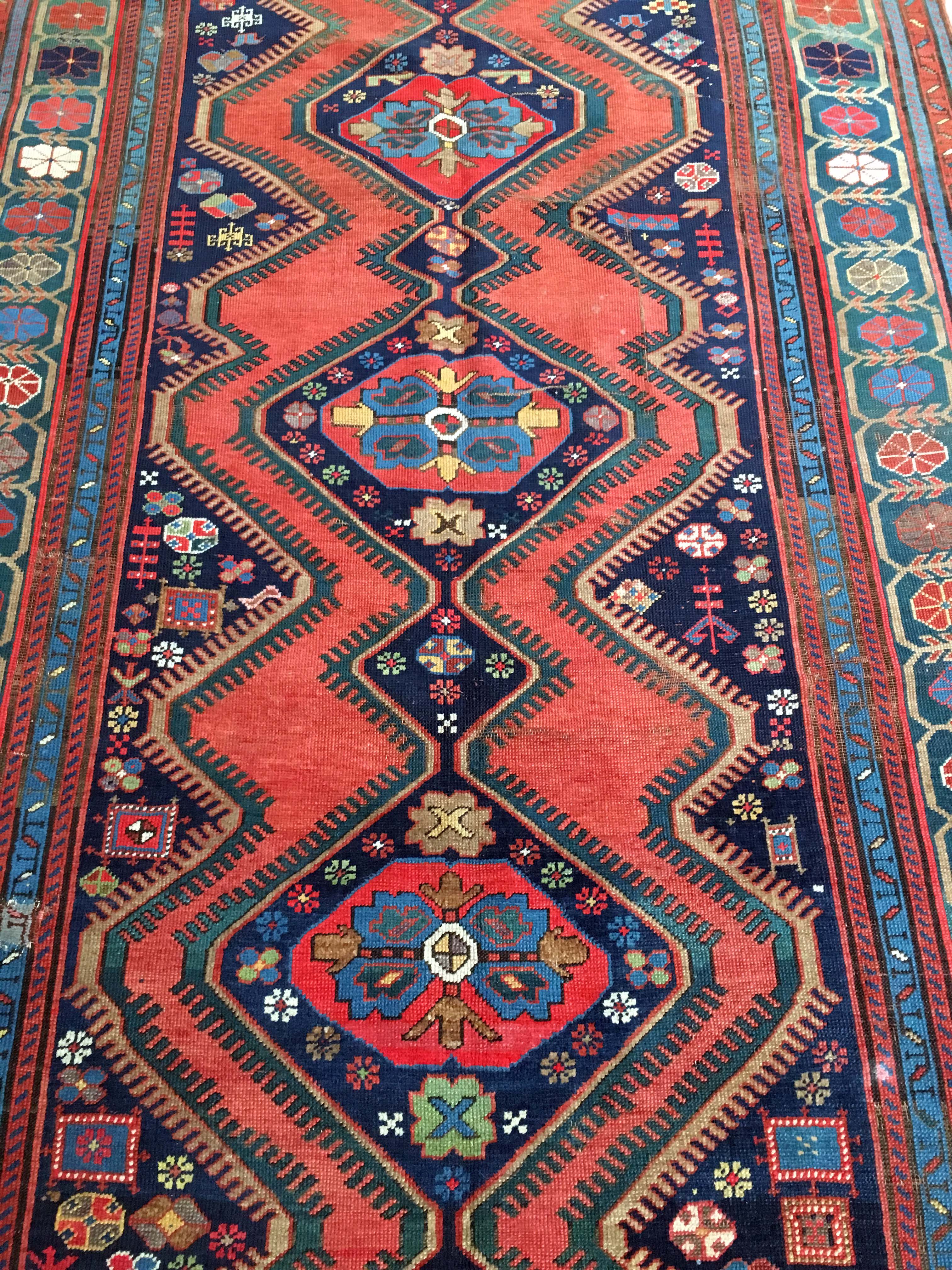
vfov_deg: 61.7
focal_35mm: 29
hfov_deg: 48.2
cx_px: 476
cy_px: 635
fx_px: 1063
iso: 200
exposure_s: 1/25
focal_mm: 4.15
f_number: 2.2
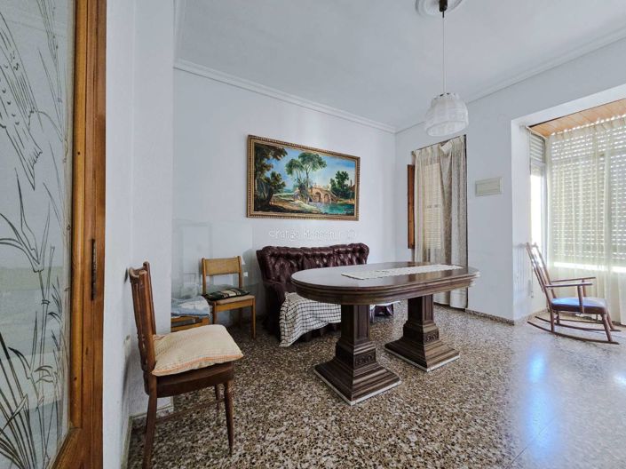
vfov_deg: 89.9
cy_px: 234
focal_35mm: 13
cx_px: 313
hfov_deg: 106.2
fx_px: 235
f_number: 2.2
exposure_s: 1/50
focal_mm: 2.2
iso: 320
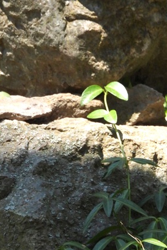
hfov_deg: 0.8
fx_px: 11853
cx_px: 97
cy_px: 14
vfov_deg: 1.2
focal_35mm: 1705
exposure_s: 1/500
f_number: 5.6
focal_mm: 152
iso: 400
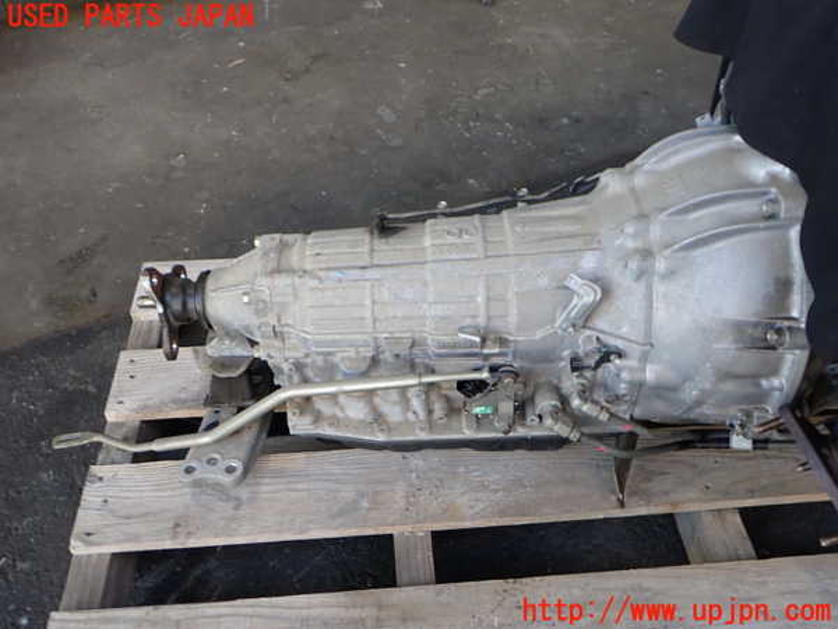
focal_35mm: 30
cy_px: 314
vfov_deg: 46.8
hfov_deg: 60.0
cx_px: 419
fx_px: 726
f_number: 2.3
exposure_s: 1/125
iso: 200
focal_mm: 5.4
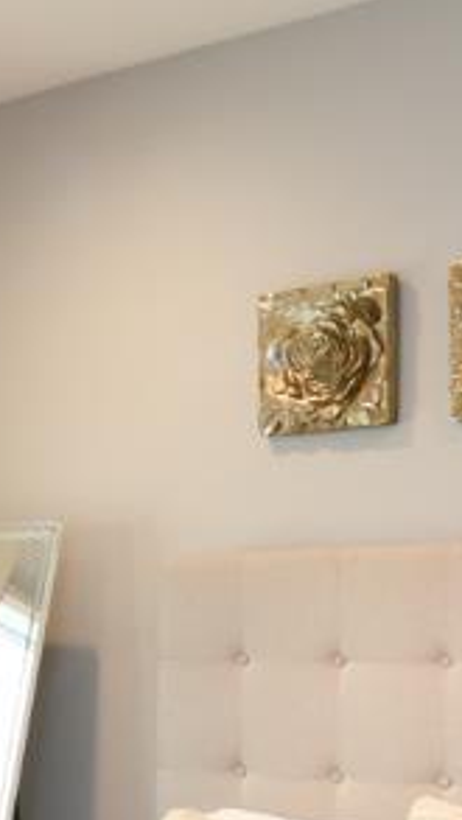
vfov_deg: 25.0
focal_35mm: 75
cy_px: 1019
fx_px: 1632
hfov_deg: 16.1
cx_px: 129
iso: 320
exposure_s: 1/15
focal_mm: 14
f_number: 7.1
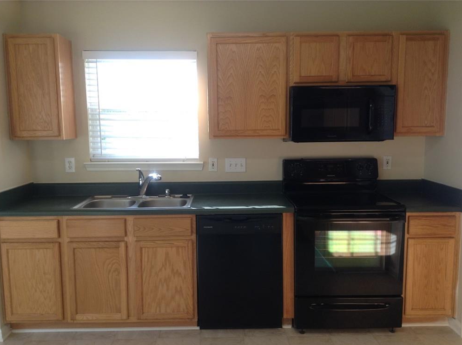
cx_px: 225
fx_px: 453
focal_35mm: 34
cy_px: 177
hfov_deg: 54.0
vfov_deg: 41.7
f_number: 2.4
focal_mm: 3.3
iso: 25
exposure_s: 1/30
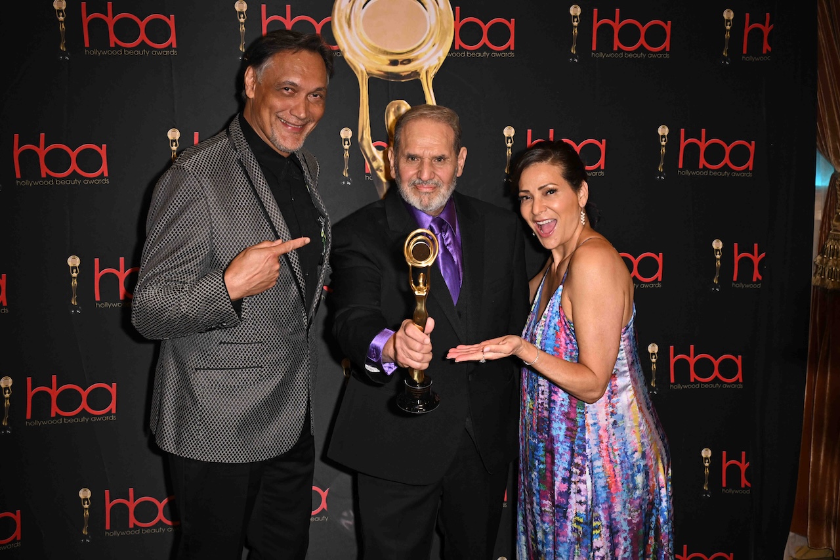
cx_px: 420
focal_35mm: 40
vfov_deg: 33.4
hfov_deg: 48.5
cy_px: 280
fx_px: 933
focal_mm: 40
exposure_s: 1/320
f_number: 5.6
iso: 2000
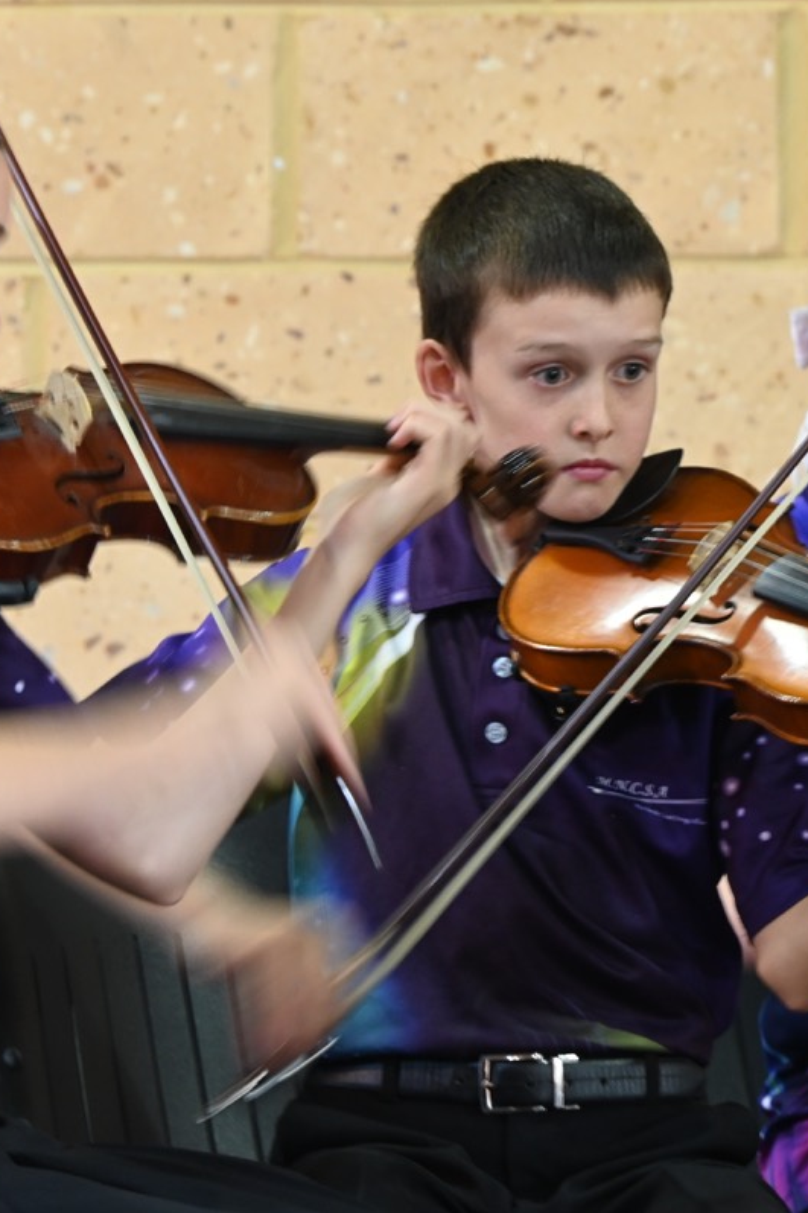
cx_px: 476
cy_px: 606
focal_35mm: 542
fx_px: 18254
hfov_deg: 2.5
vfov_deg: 3.8
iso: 1250
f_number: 8
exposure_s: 1/5
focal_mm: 240
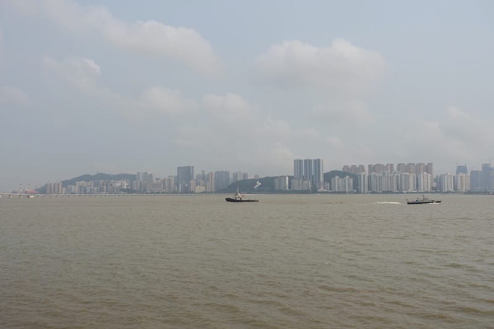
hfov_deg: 55.8
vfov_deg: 38.9
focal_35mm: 34
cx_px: 247
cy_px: 164
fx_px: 466
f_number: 5.6
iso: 125
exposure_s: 1/125
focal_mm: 12.64
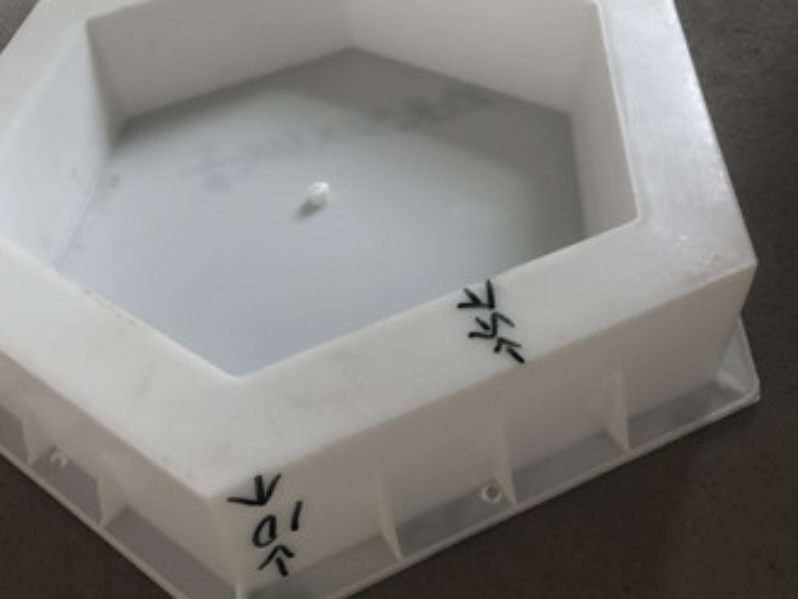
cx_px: 327
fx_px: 784
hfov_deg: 53.6
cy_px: 267
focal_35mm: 34
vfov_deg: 41.8
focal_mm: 3.99
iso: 20
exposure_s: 1/138
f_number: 1.8
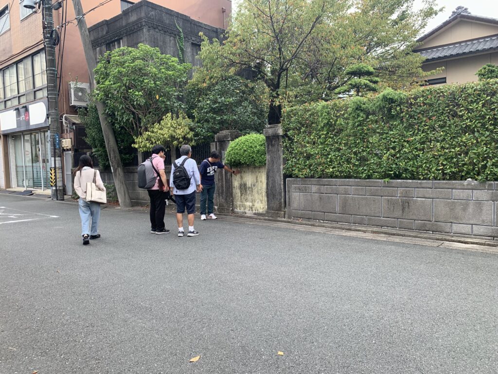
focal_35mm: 26
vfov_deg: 53.1
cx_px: 249
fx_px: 374
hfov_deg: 67.3
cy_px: 187
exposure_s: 1/303
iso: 25
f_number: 1.8
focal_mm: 4.25
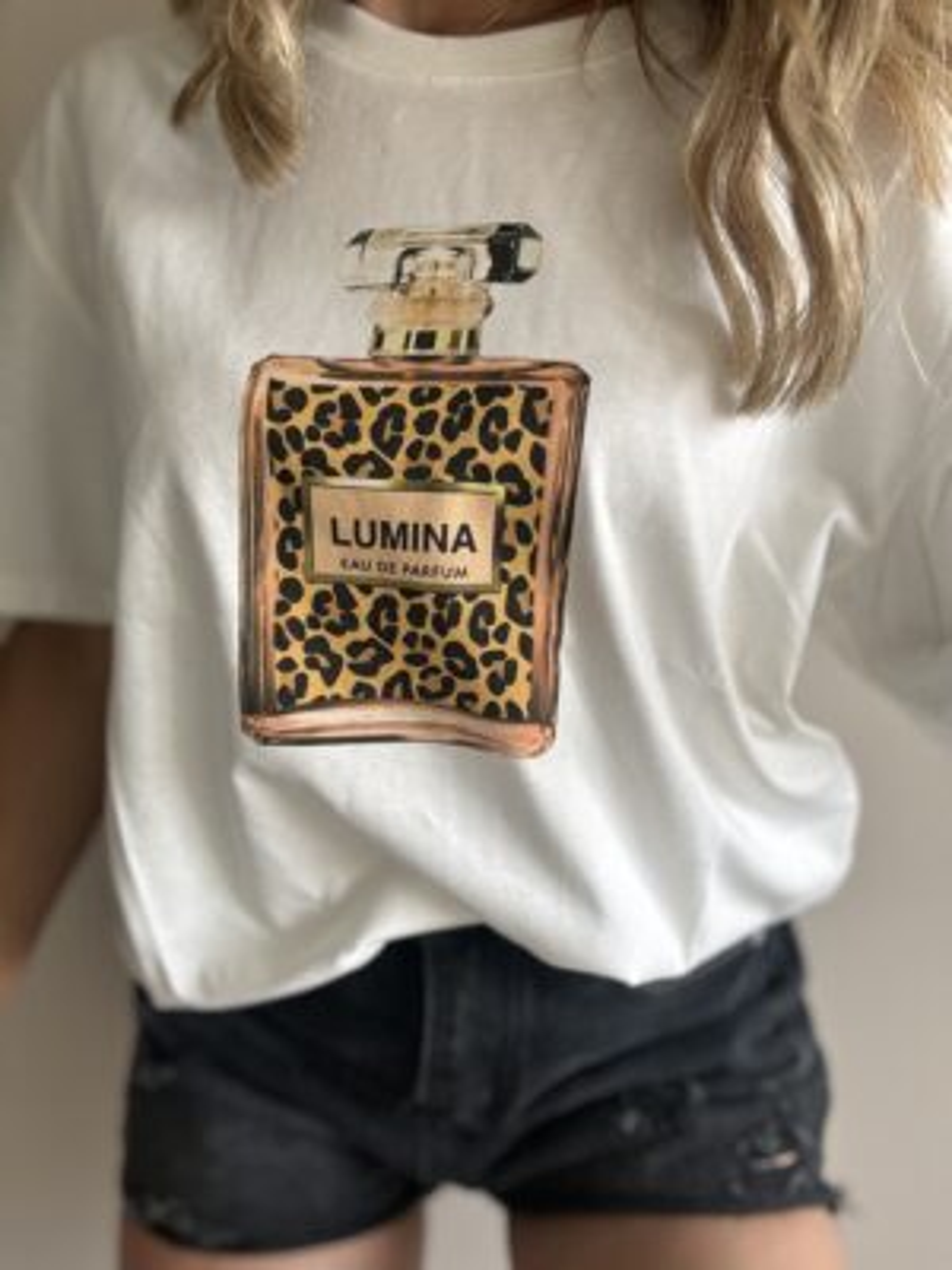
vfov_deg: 60.0
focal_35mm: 30
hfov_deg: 46.8
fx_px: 1100
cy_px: 635
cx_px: 476
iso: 80
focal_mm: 2.69
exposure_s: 1/70
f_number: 1.9
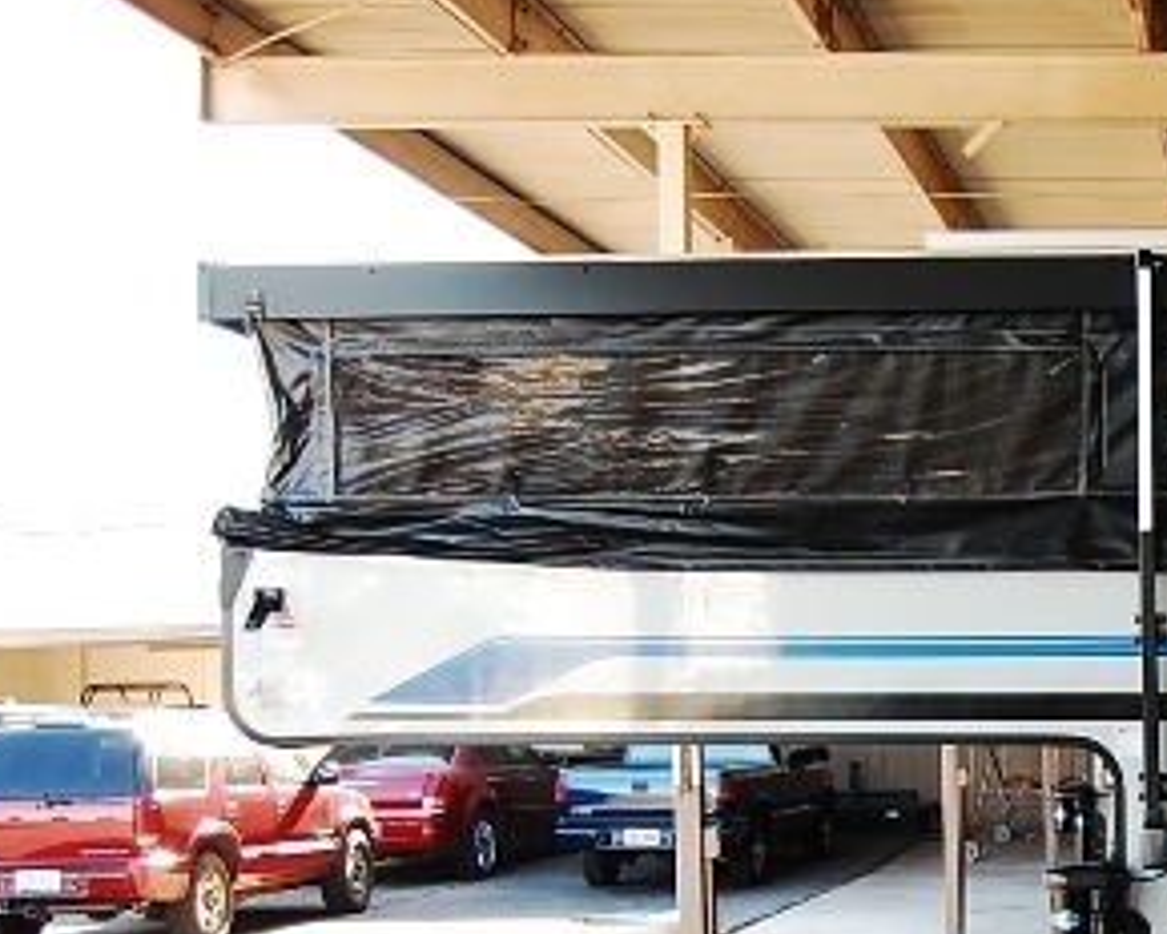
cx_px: 1227
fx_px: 2141
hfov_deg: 28.2
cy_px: 841
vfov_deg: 23.9
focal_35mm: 62
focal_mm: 20
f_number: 4.5
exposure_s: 1/80
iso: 200
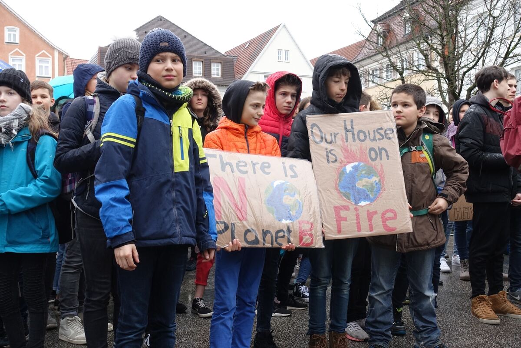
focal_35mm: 37
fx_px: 535
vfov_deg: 35.9
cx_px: 260
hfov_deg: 51.9
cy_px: 174
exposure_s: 1/200
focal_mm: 13.53
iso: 400
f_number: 4
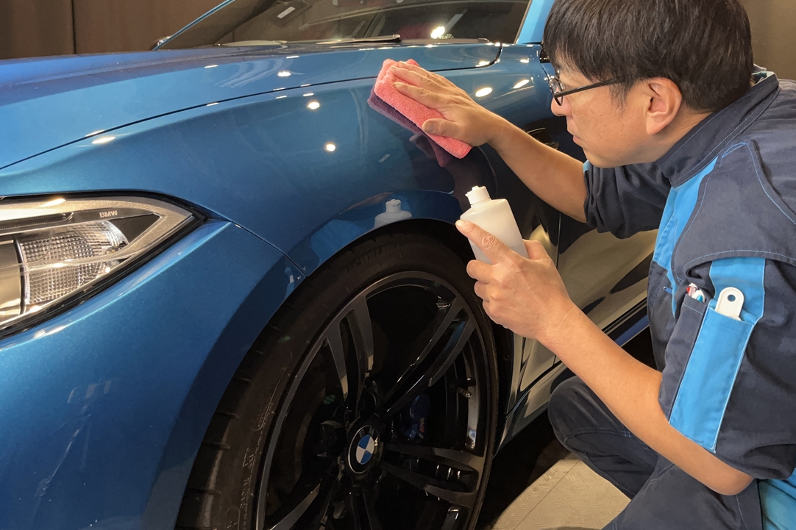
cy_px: 212
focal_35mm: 32
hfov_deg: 58.7
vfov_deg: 40.9
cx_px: 381
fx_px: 707
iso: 400
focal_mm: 5.1
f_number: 1.6
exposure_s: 1/60
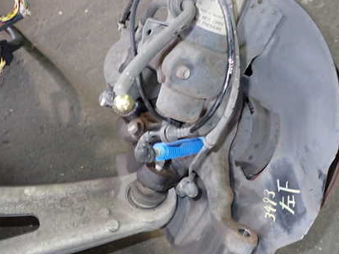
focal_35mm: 44
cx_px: 220
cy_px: 122
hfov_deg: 42.5
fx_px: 431
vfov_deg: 32.9
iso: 500
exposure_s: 1/6
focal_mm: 5.4
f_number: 6.3
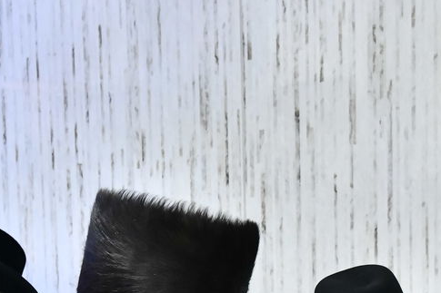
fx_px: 1592
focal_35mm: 130
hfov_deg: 15.7
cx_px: 135
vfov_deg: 10.4
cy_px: 356
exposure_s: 1/160
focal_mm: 45
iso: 4000
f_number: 5.6
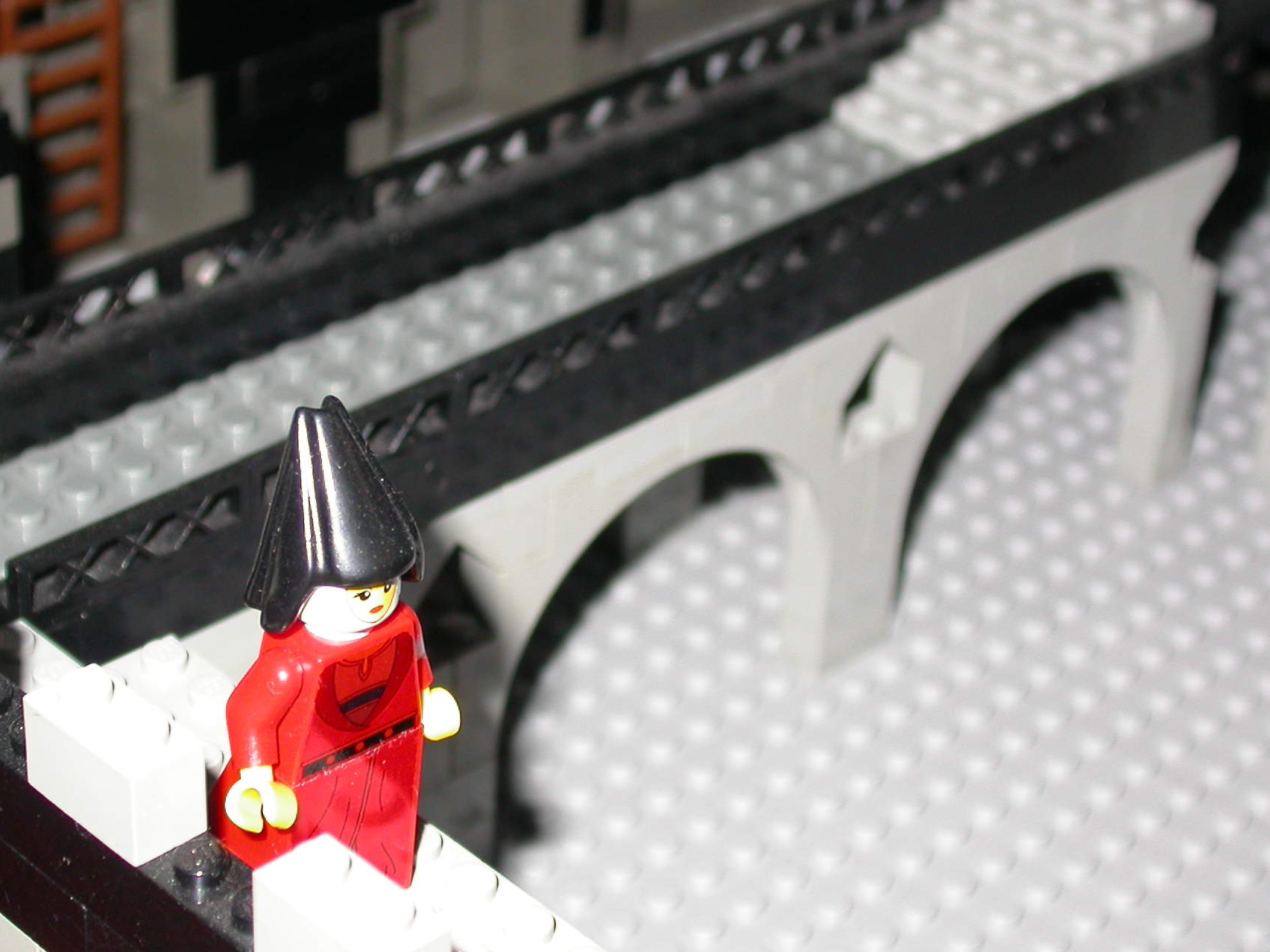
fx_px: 3229
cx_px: 587
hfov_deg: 22.2
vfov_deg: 16.8
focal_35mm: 88
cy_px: 476
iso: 100
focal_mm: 13.8
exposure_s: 1/60.3
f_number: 3.2
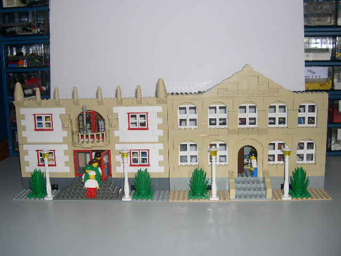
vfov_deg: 37.7
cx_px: 170
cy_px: 128
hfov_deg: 49.0
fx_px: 374
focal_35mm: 38
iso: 100
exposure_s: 1/60
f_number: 2.8
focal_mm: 8
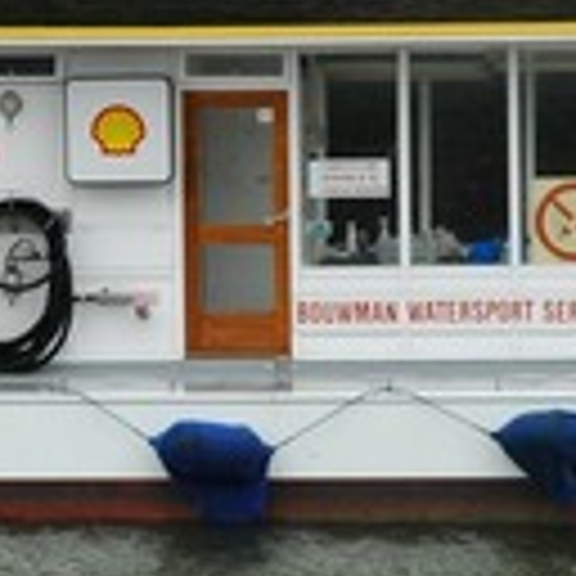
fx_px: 6017
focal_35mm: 320
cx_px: 439
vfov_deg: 5.5
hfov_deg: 5.5
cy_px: 261
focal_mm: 65
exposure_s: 1/100
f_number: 9
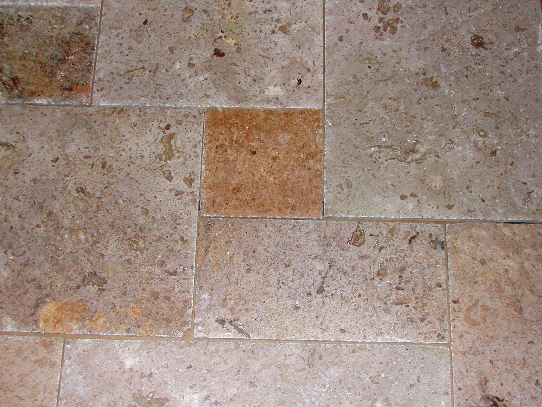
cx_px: 271
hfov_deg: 33.8
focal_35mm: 57
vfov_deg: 25.7
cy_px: 204
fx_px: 892
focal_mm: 12.2
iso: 100
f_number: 3.4
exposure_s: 1/60
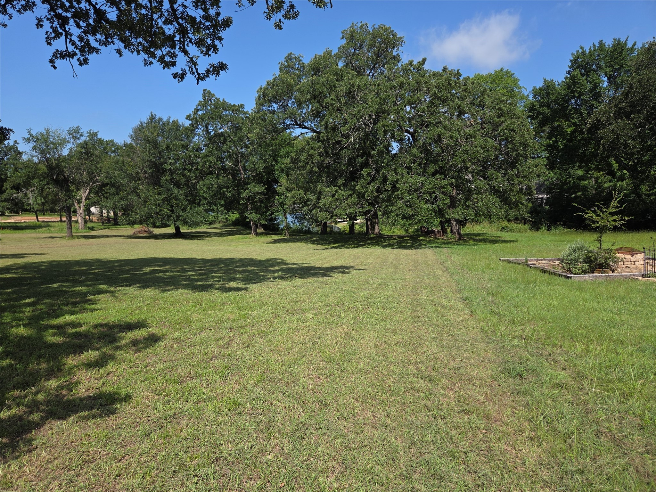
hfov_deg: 73.9
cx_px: 328
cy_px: 246
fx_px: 436
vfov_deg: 58.9
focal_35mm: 23
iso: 80
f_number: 1.8
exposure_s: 1/5004
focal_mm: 5.4
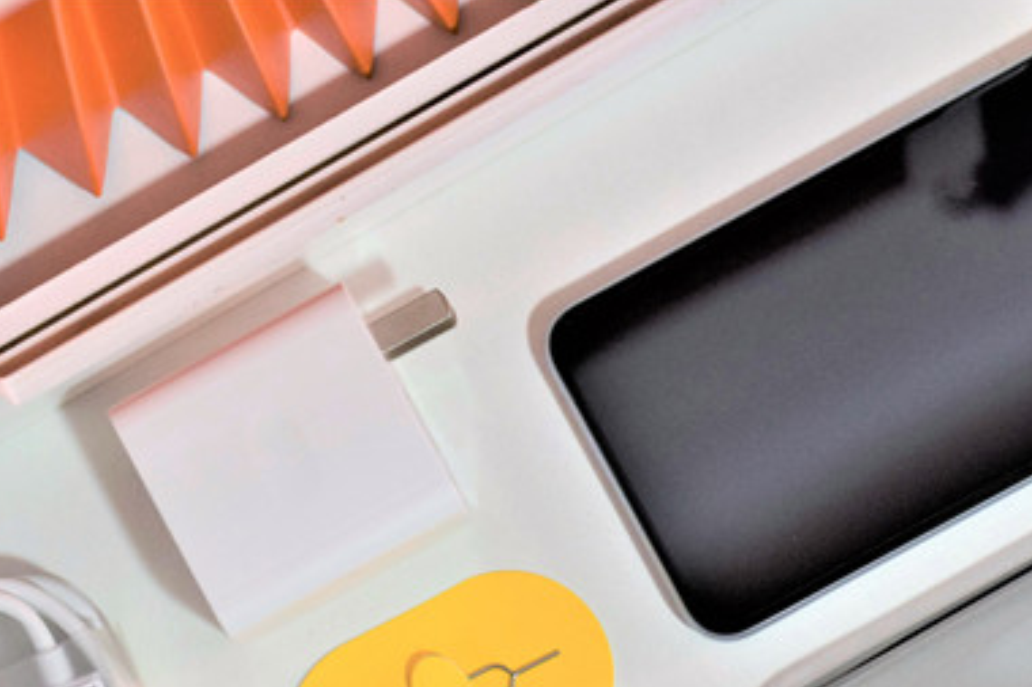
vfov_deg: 9.9
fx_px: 3954
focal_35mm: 138
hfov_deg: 14.9
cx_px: 625
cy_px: 625
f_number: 2.8
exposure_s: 1/60
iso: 800
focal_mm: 50
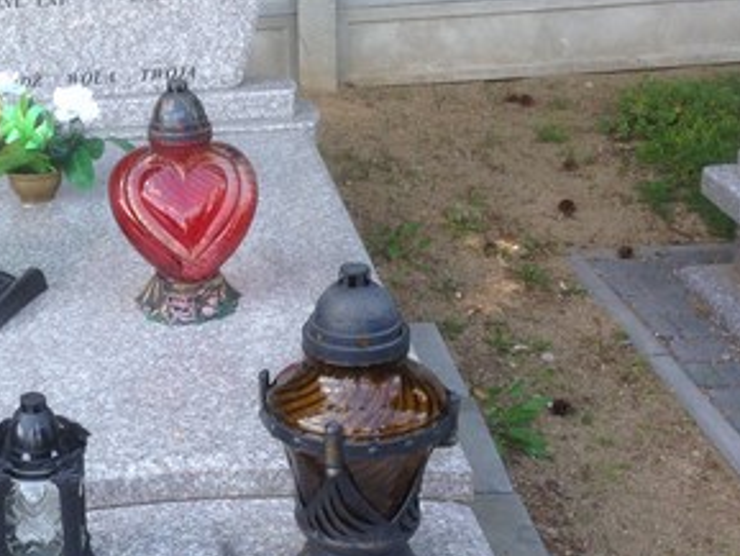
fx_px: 1561
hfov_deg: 26.0
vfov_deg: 20.2
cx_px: 102
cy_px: 264
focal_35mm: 73
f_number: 2.4
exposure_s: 1/132
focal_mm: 4.12
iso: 50
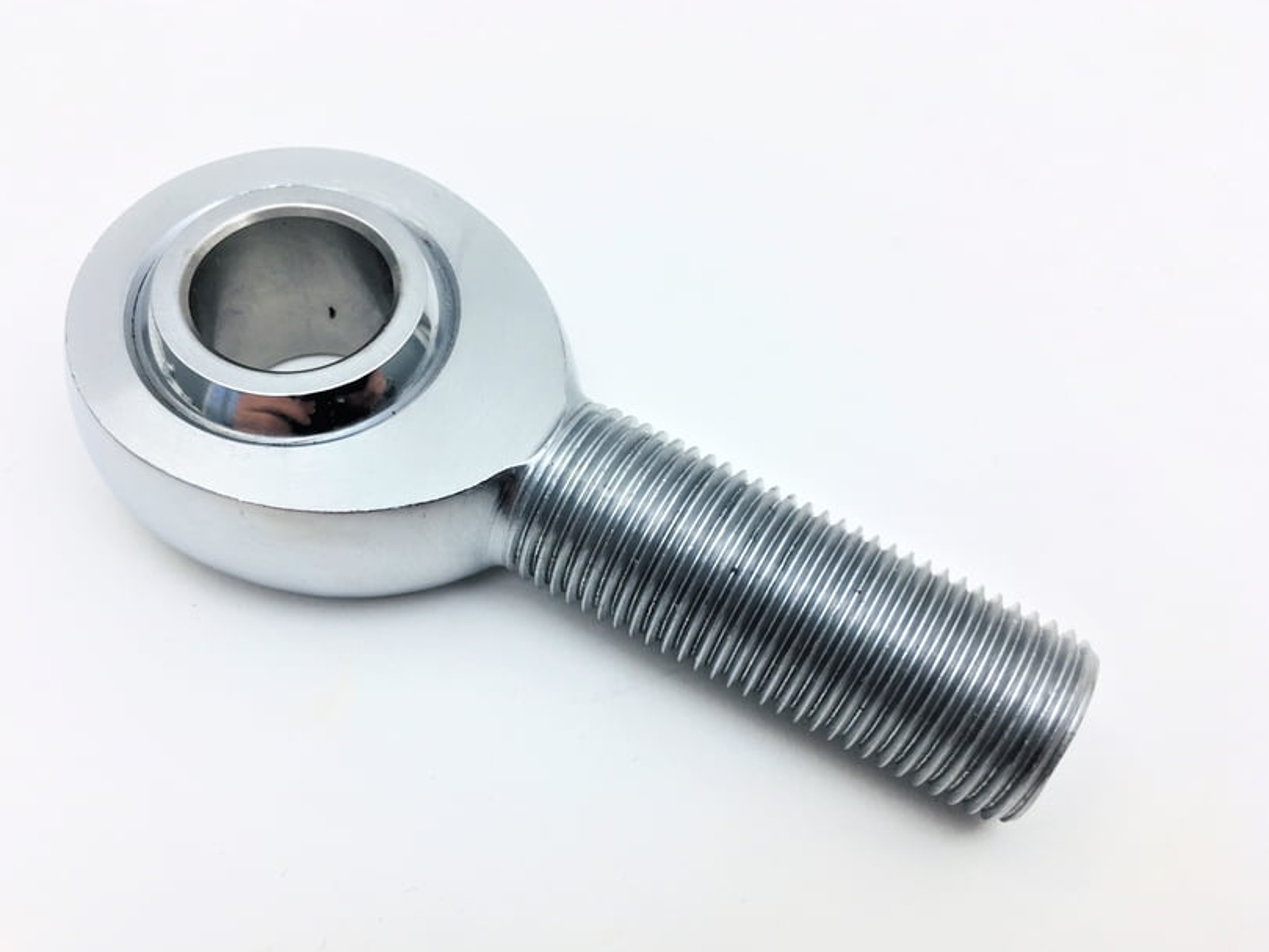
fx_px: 1247
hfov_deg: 53.8
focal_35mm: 34
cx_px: 556
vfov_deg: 41.8
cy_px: 524
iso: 25
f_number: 2.2
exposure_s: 1/146
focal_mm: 4.15
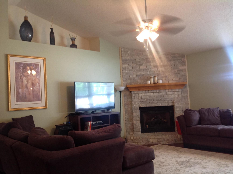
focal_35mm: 35
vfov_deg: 40.6
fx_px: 235
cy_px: 87
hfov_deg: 52.7
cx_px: 116
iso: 125
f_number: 2.4
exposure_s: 1/15
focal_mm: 4.28
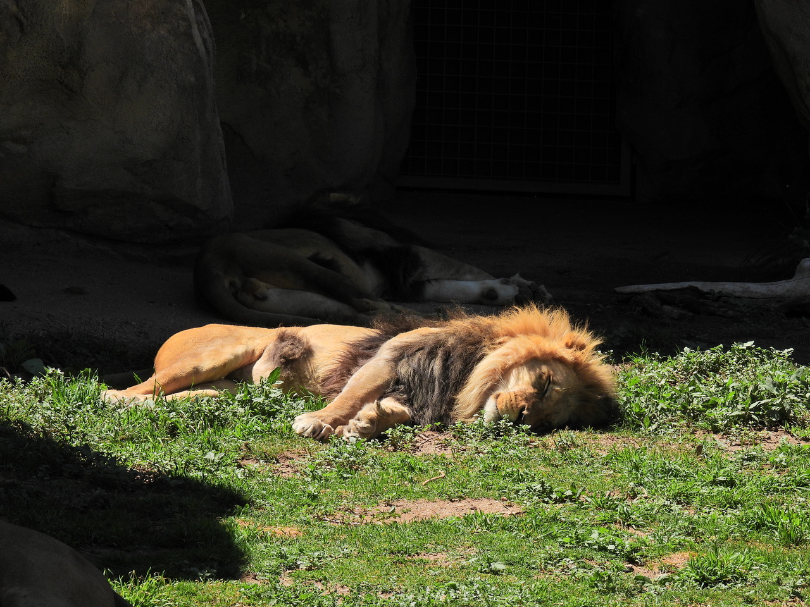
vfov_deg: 6.2
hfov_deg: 8.2
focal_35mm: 240
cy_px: 304
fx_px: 5616
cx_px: 405
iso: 100
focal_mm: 42.8
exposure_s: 1/800
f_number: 4.5
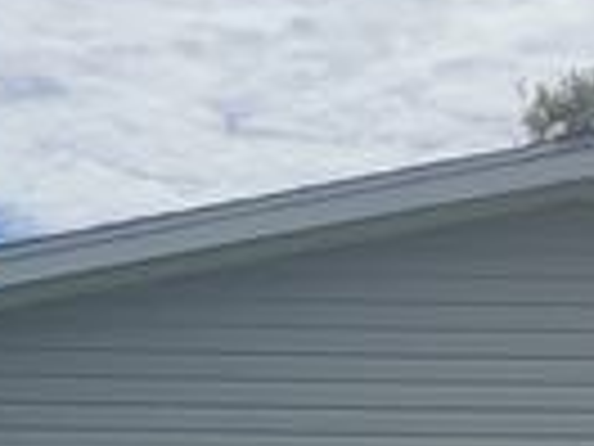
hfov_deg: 11.9
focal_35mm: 165
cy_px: 755
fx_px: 2831
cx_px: 140
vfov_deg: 8.7
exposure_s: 1/2809
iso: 25
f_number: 2.4
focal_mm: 3.3
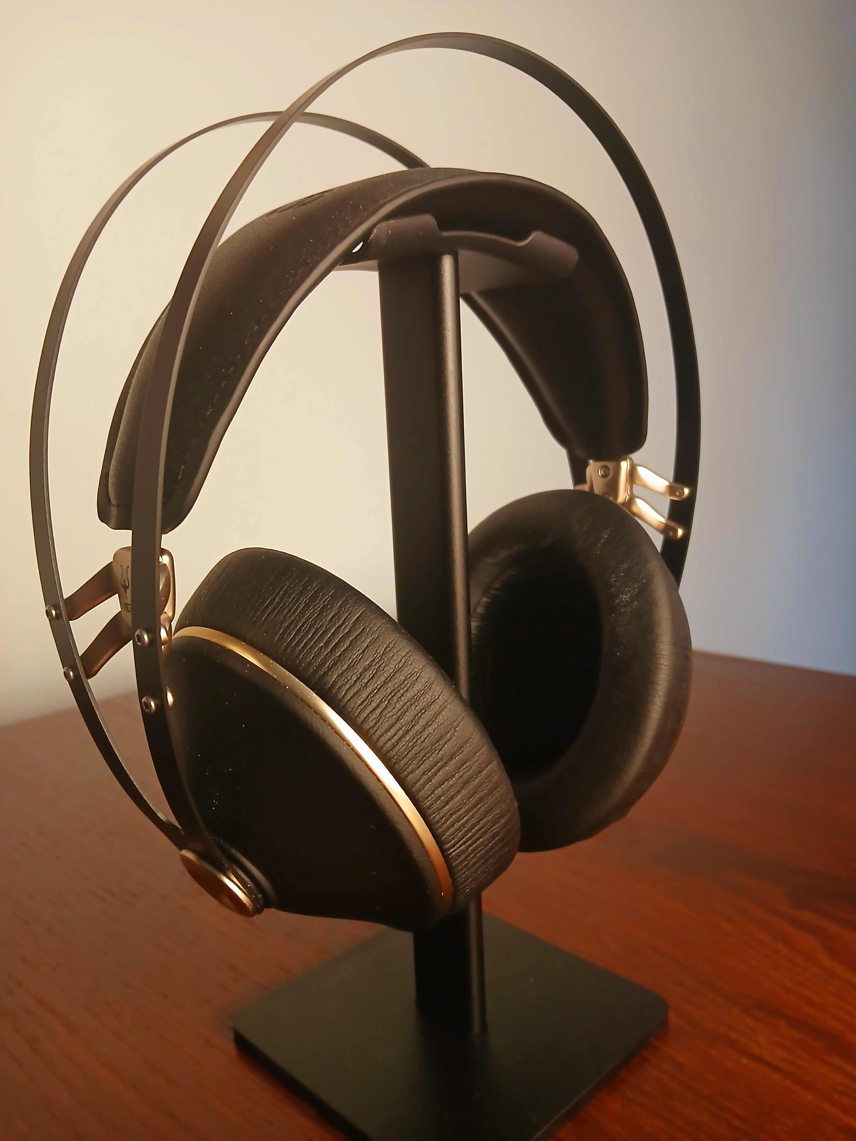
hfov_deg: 53.1
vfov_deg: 67.3
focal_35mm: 26
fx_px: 857
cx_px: 428
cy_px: 570
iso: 320
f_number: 1.8
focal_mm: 3.98
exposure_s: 1/24
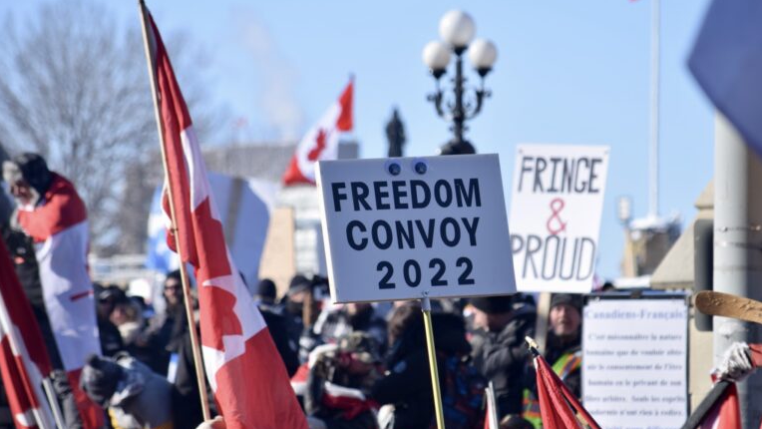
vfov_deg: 3.8
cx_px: 381
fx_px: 6386
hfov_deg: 6.8
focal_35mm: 316
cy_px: 234
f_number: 7.1
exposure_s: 1/250
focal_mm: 200
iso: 100
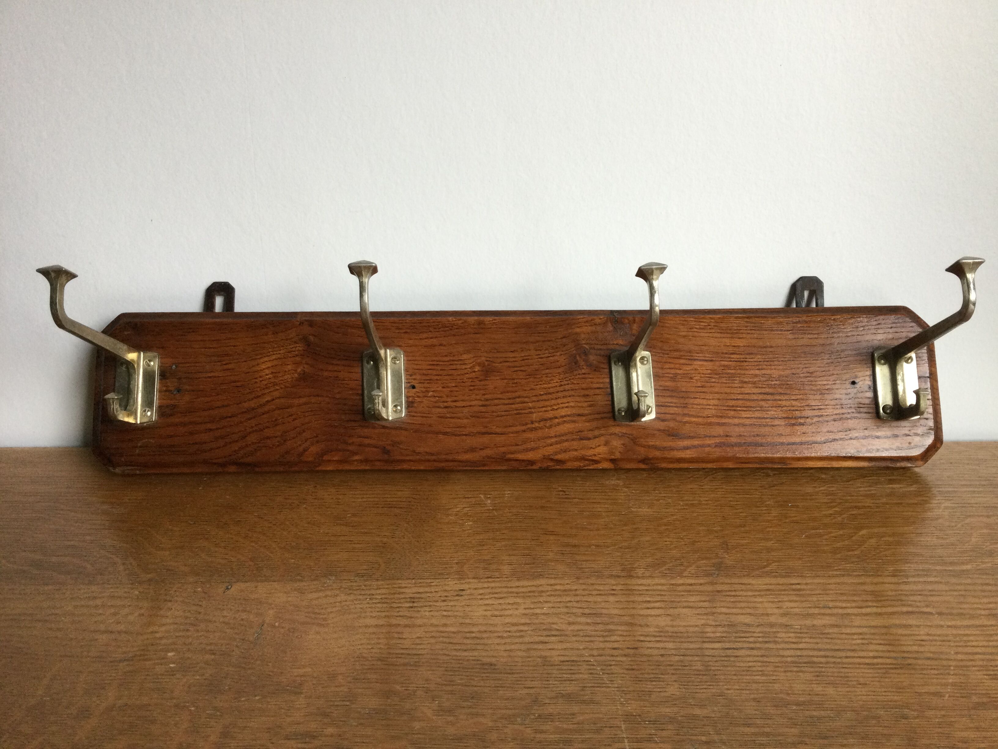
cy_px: 374
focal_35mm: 31
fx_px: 894
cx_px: 499
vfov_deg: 45.4
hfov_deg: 58.4
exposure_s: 1/33
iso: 40
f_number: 2.4
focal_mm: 3.3
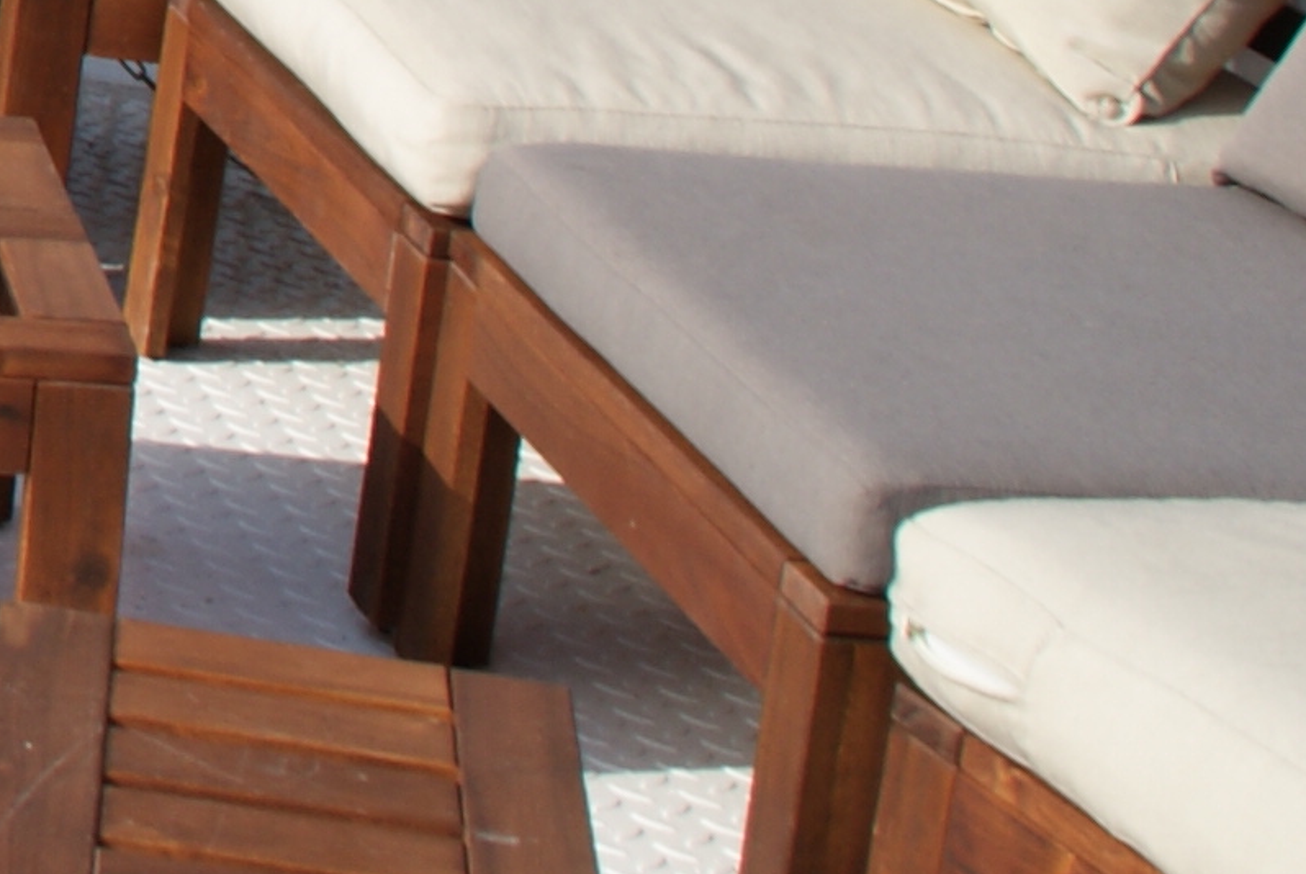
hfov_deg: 13.1
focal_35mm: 131
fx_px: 4758
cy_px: -1002
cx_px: -1479
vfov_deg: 9.6
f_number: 10
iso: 100
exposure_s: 1/100
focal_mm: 18
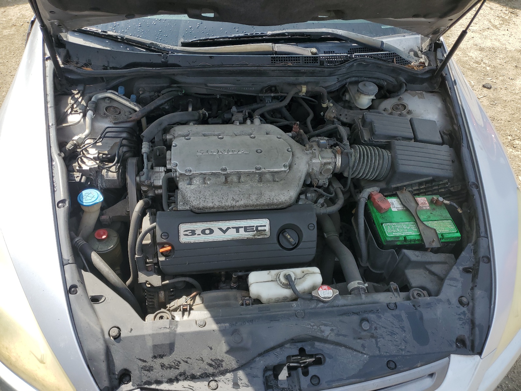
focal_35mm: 26
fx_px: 391
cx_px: 260
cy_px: 196
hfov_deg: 67.3
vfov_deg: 53.1
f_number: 1.5
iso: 50
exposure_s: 1/1250
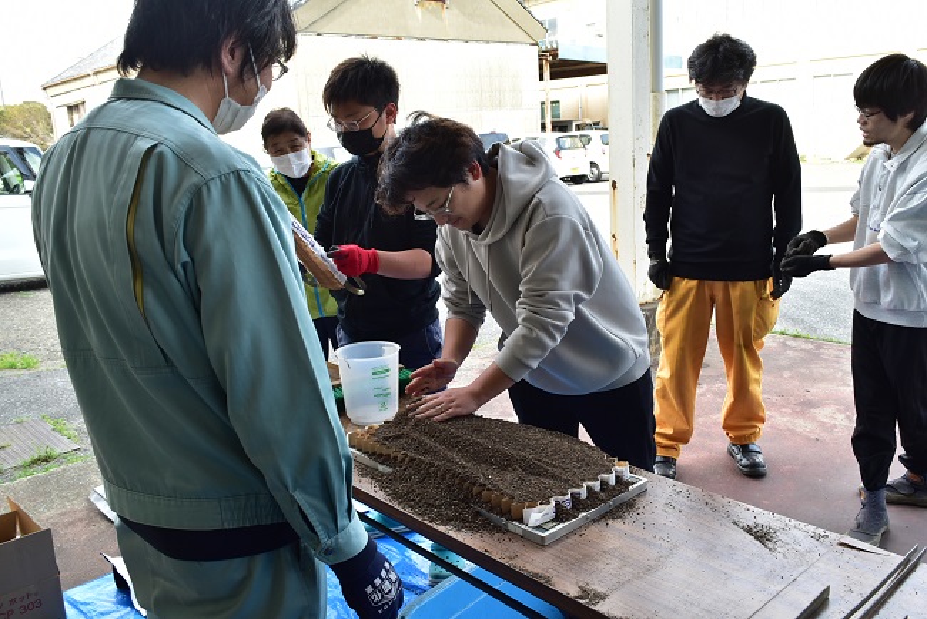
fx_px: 773
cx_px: 464
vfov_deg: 43.6
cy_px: 310
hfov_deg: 61.9
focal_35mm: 30
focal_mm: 20
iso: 400
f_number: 7.1
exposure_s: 1/160
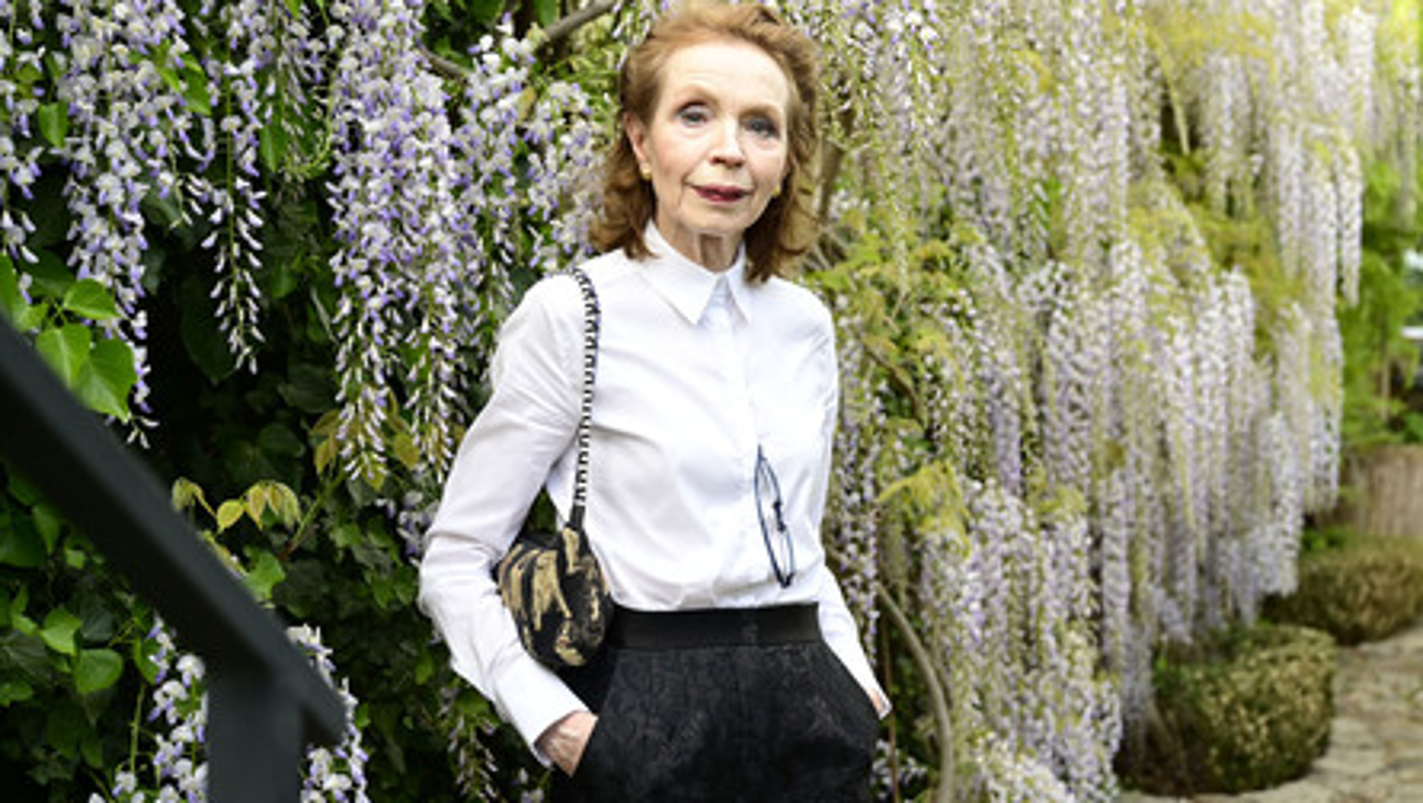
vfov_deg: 22.7
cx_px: 712
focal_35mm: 53
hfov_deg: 39.1
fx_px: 2001
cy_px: 349
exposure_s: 1/320
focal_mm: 50
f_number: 4.5
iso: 500
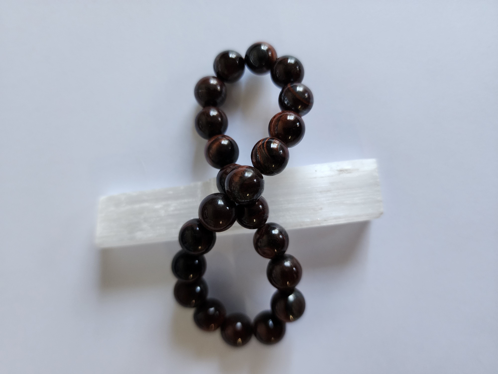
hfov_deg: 73.9
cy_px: 187
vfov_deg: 58.9
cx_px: 249
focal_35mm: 23
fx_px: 331
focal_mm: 6.4
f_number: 1.8
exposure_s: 1/120
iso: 400
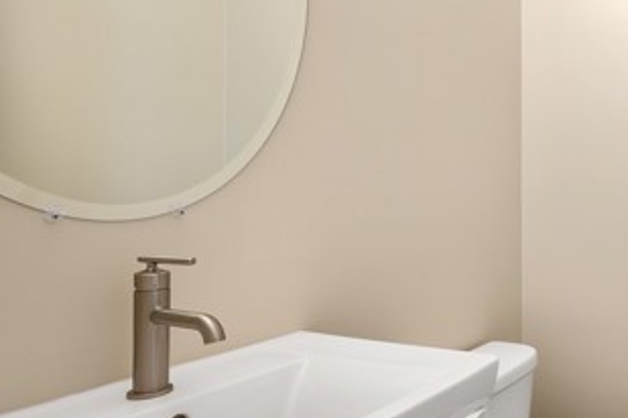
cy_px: 198
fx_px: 506
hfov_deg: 52.3
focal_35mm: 29
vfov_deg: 44.9
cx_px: 612
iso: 100
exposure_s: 1/2.5
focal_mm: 14
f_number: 8
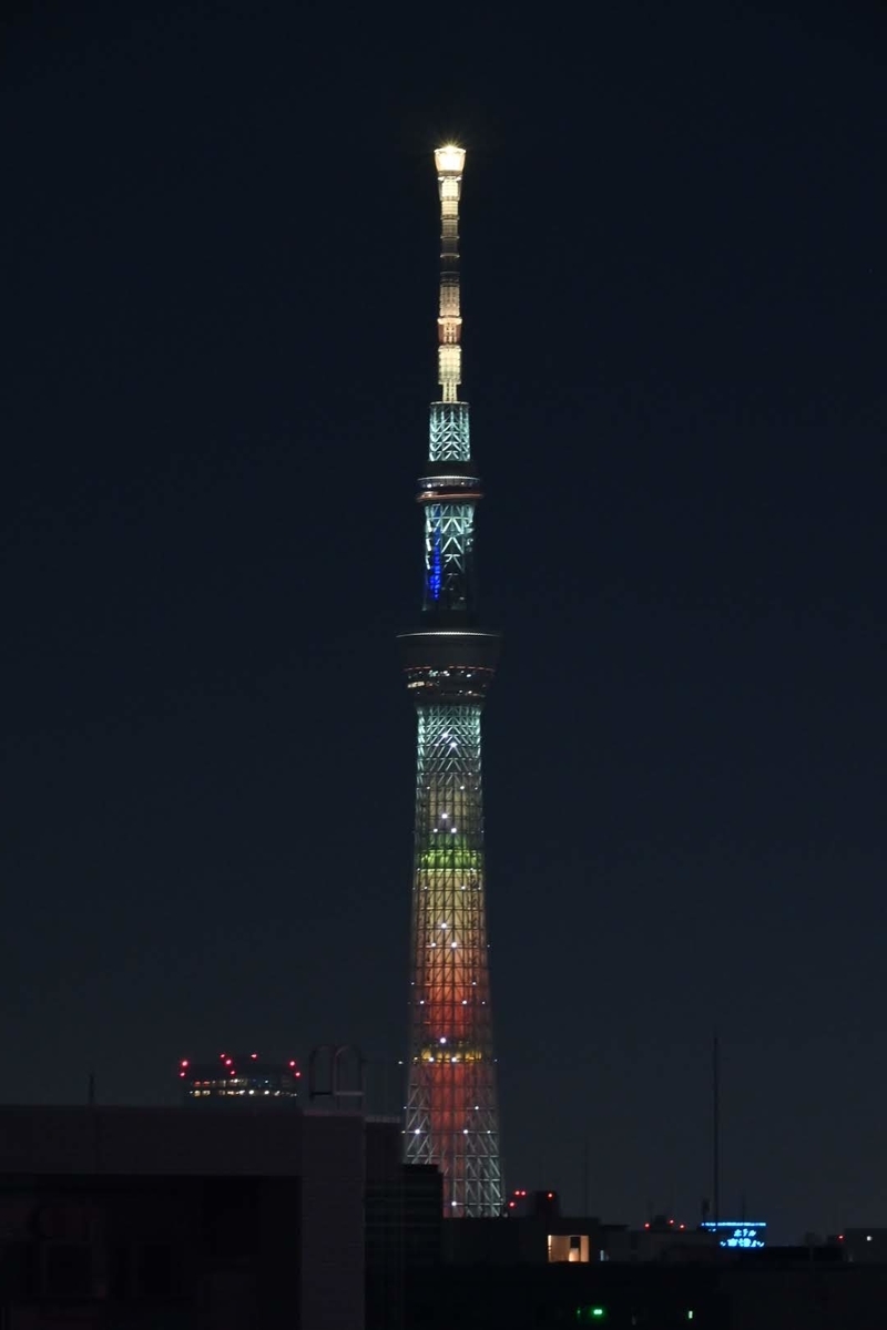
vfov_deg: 10.5
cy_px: 665
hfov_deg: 7.0
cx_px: 444
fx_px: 7206
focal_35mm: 195
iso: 800
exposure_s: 1
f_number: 16
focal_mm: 130
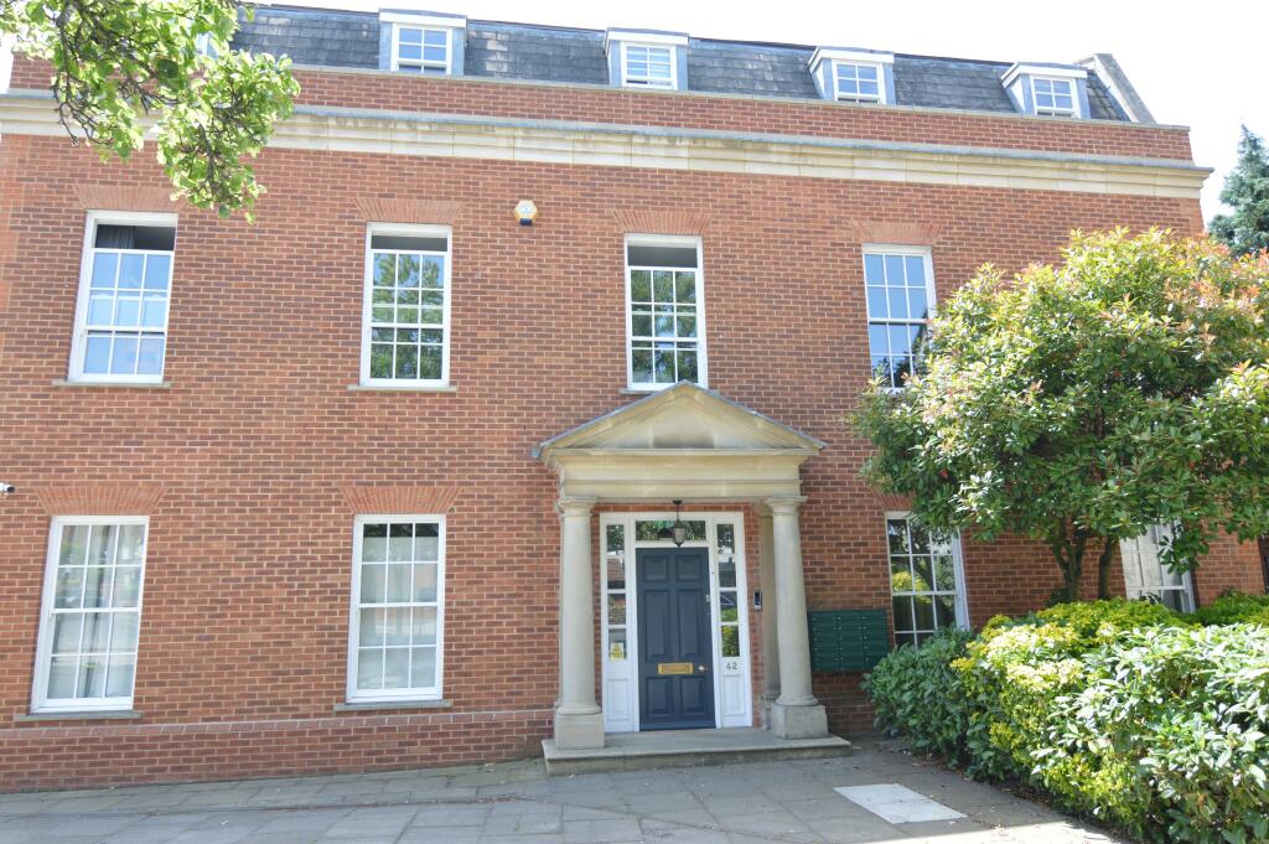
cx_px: 634
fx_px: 792
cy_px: 422
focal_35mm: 22
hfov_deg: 77.4
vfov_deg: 56.1
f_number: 5.6
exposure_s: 1/125
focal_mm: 15
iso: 140
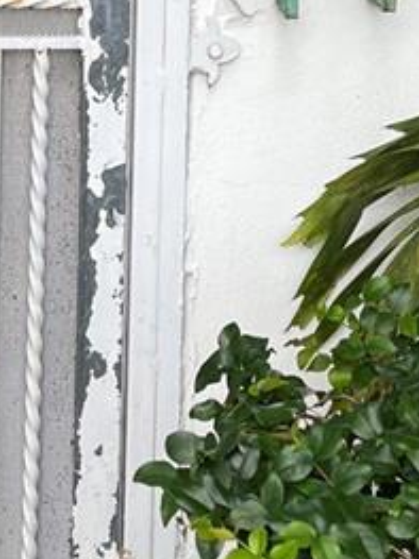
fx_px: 1841
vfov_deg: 16.2
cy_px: -193
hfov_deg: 12.9
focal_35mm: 114
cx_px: 91
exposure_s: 1/466
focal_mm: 5.1
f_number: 1.6
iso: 32
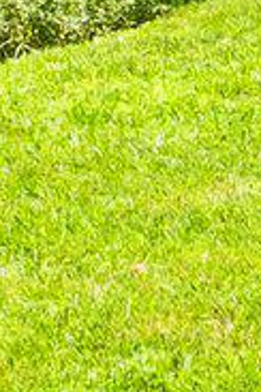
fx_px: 3643
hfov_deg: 4.1
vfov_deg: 5.6
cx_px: -53
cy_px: -991
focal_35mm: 335
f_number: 8
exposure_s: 1/320
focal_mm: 20
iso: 400
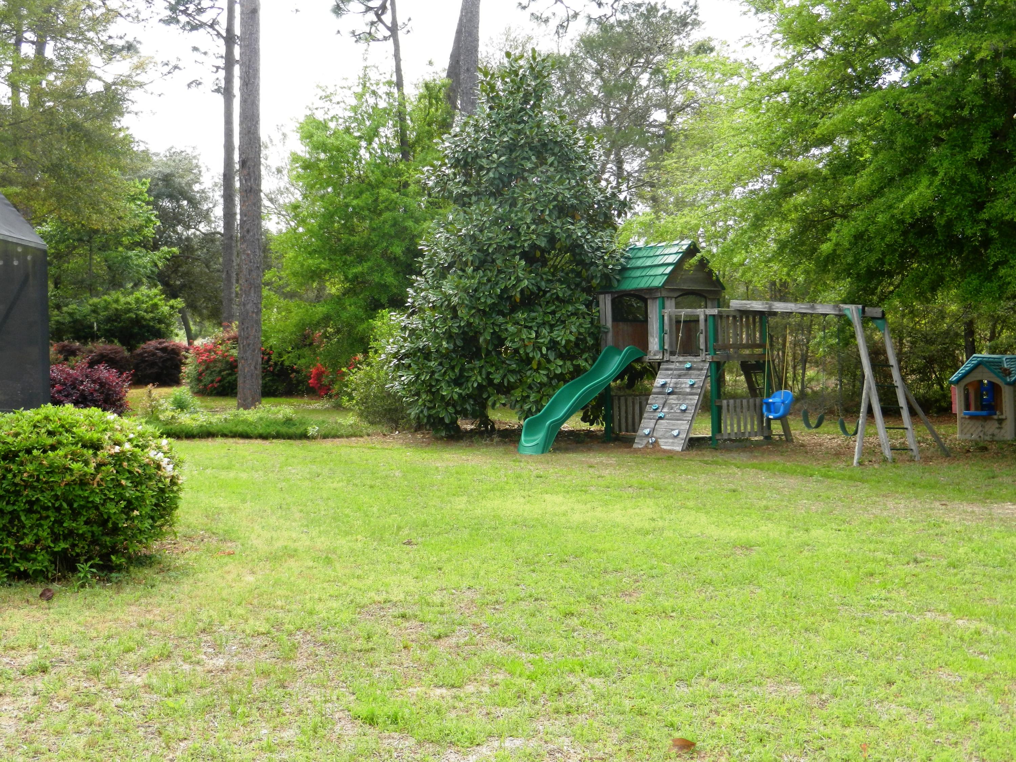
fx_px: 1321
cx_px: 508
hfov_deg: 42.1
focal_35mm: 45
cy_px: 381
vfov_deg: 32.2
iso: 160
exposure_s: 1/250
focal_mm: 8.2
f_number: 4.2
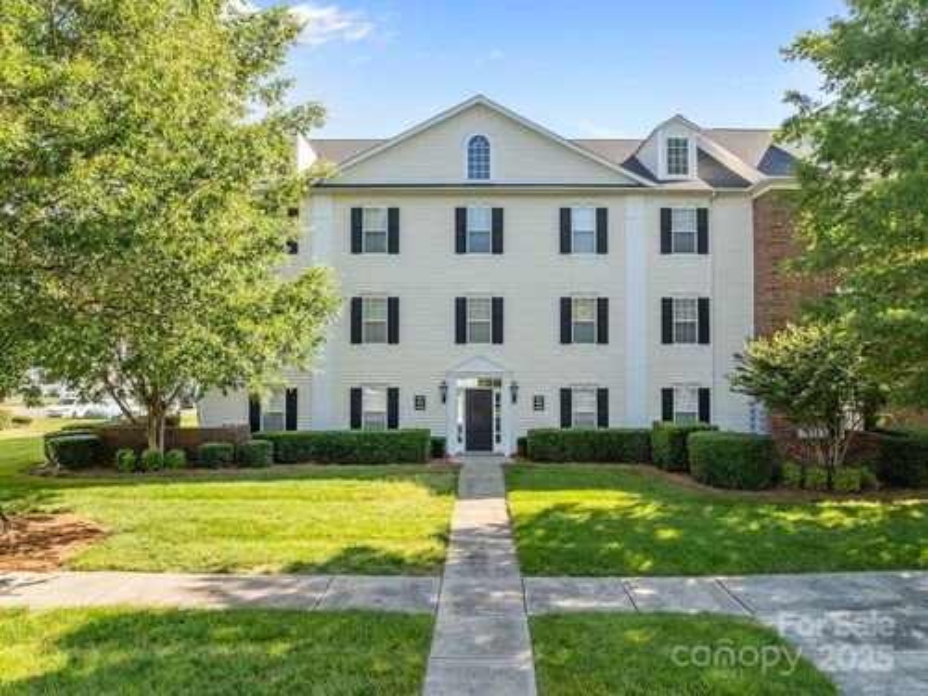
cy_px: 348
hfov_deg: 71.6
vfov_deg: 56.8
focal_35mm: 24
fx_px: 643
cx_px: 464
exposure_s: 1/1000
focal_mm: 12.29
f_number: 2.8
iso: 190
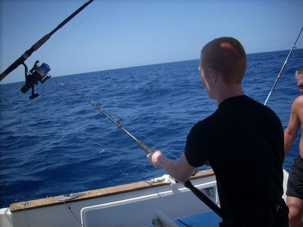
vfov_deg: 38.6
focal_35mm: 37
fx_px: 324
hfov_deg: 50.2
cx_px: 152
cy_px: 114
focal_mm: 6.2
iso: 64
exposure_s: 1/297
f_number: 5.6
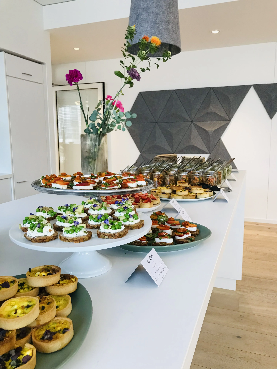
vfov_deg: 63.4
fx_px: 299
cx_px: 138
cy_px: 184
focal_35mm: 28
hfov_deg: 49.7
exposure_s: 1/35
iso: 20
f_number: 1.8
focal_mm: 3.99
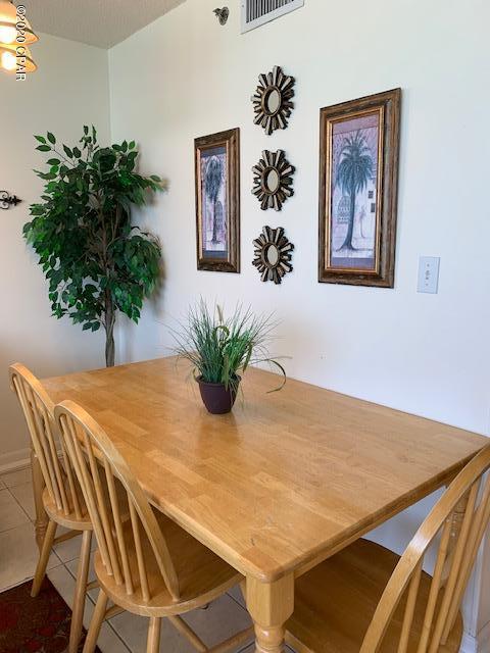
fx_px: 491
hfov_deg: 53.1
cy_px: 326
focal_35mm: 26
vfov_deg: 67.3
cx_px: 245
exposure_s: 1/120
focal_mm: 4.25
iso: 50
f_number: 1.8
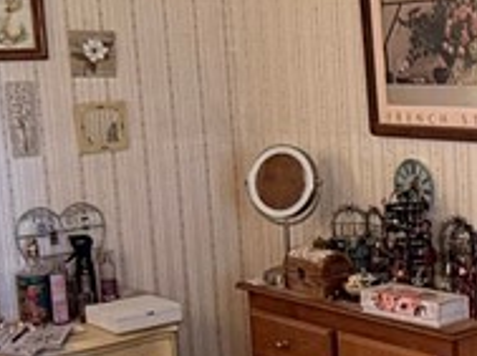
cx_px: 507
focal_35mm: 76
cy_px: 230
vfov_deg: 19.3
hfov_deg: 24.2
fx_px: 1045
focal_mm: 2.22
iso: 400
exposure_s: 1/60
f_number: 2.2
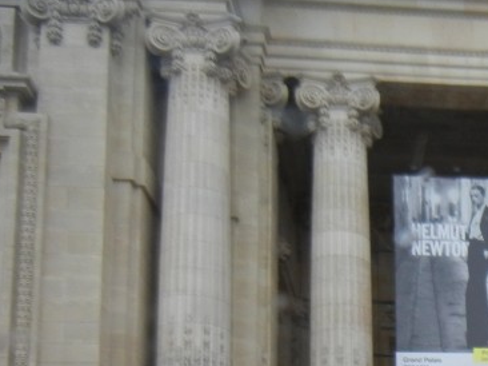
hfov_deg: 20.9
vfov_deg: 16.7
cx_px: 656
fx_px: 1183
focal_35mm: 84
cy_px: 454
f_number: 3.5
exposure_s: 1/296
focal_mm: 5.4
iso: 160
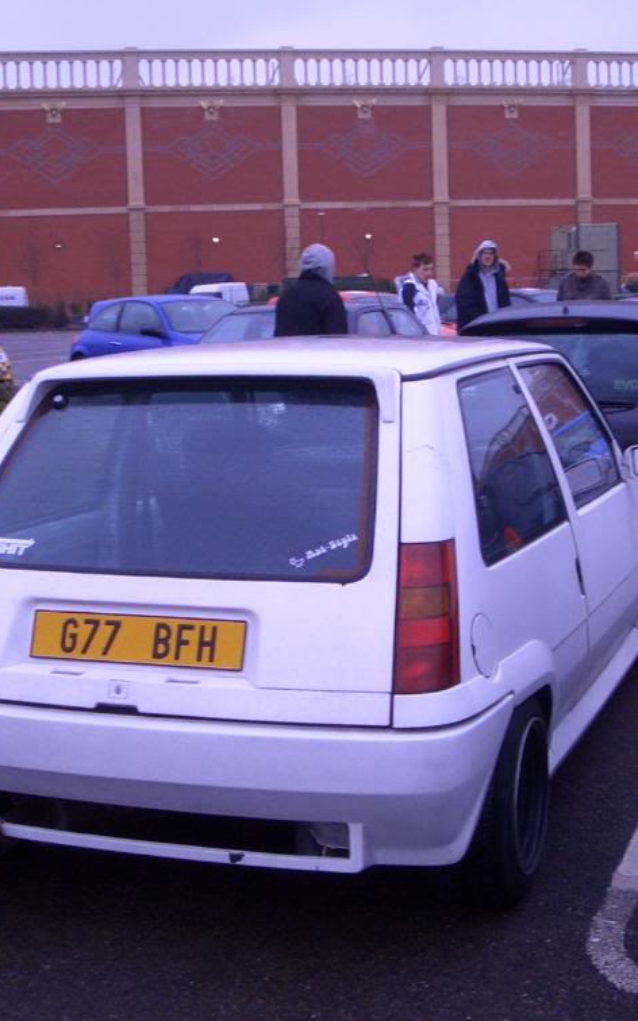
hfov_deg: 25.3
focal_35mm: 51
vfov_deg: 39.6
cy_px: 510
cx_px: 387
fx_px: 1420
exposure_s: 1/160
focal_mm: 4.8
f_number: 4
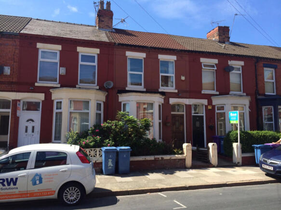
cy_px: 105
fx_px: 243
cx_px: 140
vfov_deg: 46.8
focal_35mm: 30
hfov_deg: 60.0
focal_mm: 4.12
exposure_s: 1/1172
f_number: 2.2
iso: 32
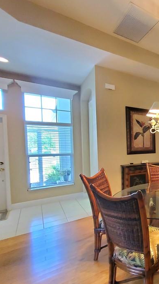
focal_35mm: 21
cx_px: 192
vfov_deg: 83.8
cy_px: 148
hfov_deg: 38.8
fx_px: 158
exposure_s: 1/40
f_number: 2.2
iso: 500
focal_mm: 1.8
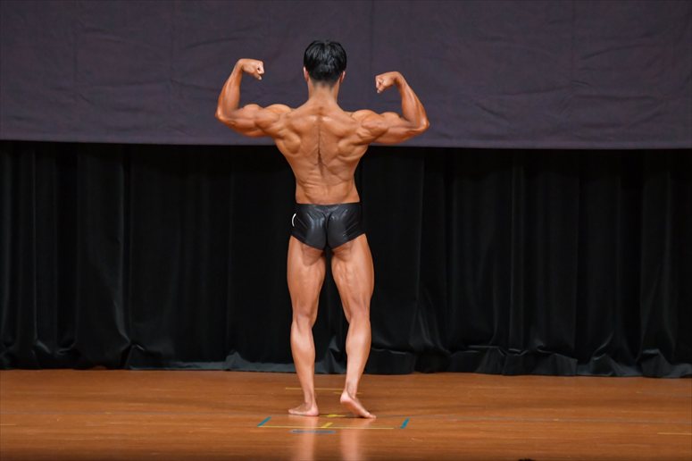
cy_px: 230
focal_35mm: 285
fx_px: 5476
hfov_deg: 7.2
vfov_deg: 4.8
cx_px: 346
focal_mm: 190
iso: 5000
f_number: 5.6
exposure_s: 1/400
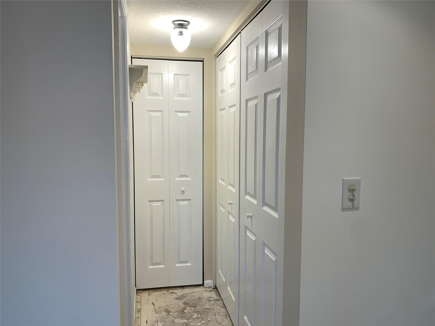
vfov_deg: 53.1
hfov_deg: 67.3
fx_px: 327
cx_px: 218
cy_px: 163
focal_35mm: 26
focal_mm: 4.25
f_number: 1.8
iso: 50
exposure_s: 1/60
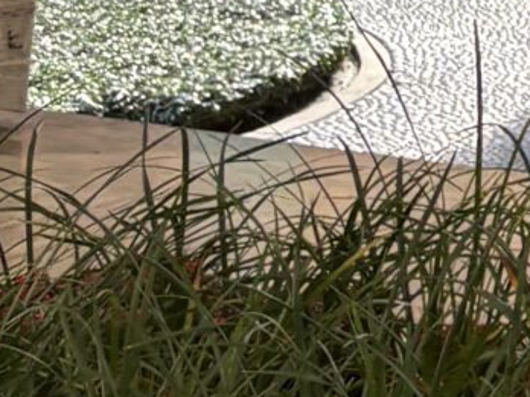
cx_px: 1445
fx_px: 2924
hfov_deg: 8.9
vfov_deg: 7.0
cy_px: -776
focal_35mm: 191
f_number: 1.6
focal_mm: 5.96
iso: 80
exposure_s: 1/121
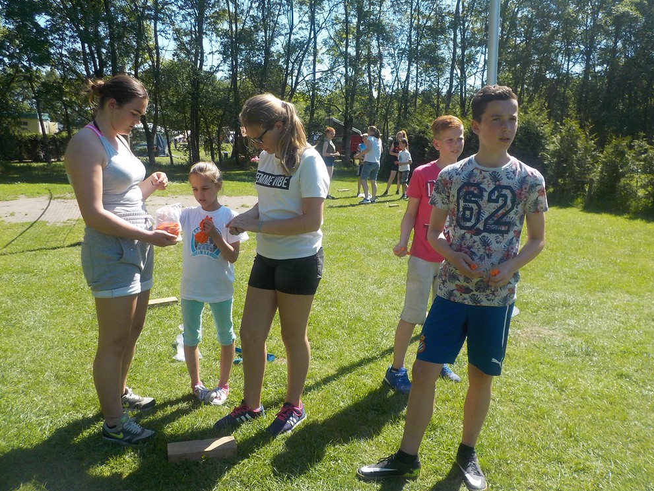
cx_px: 327
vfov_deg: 45.4
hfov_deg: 58.4
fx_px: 586
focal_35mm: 31
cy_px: 241
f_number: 3.3
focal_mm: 4.1
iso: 125
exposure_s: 1/640
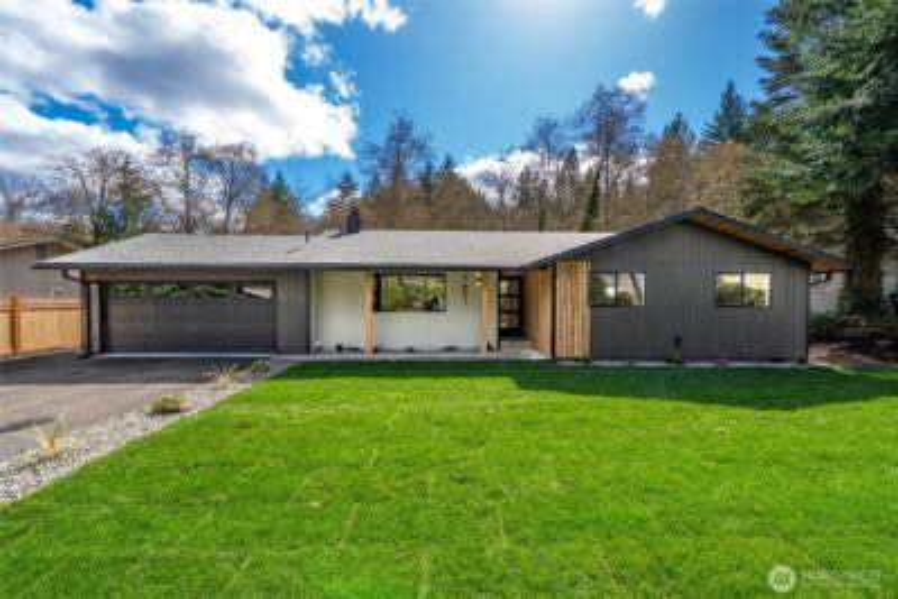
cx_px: 449
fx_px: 324
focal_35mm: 13
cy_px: 300
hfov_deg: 108.3
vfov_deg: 85.5
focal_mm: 13
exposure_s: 1/80
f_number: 7.1
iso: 80
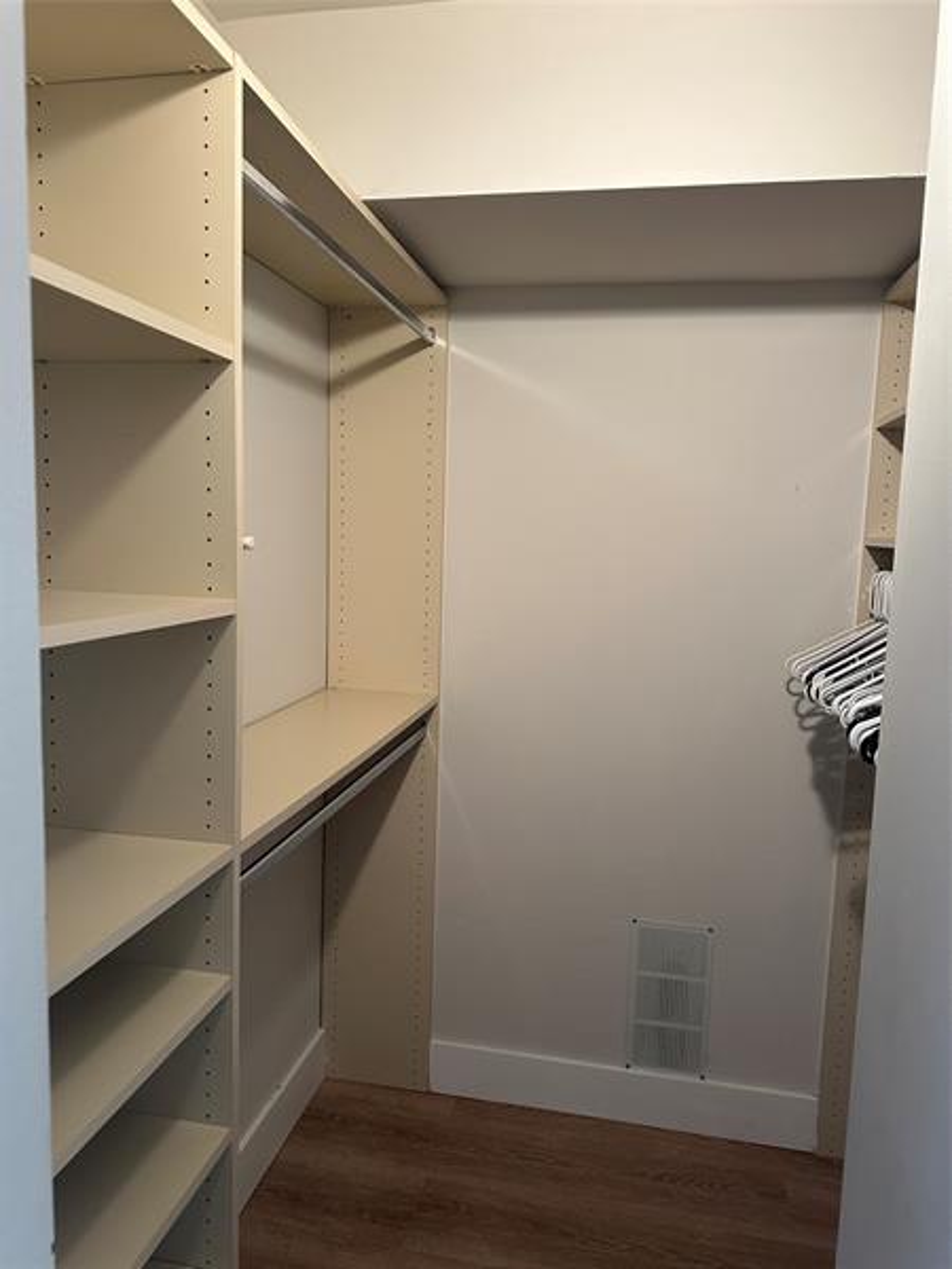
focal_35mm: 24
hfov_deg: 56.8
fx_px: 880
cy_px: 634
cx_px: 476
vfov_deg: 71.6
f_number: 1.78
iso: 200
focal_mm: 6.86
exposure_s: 1/60
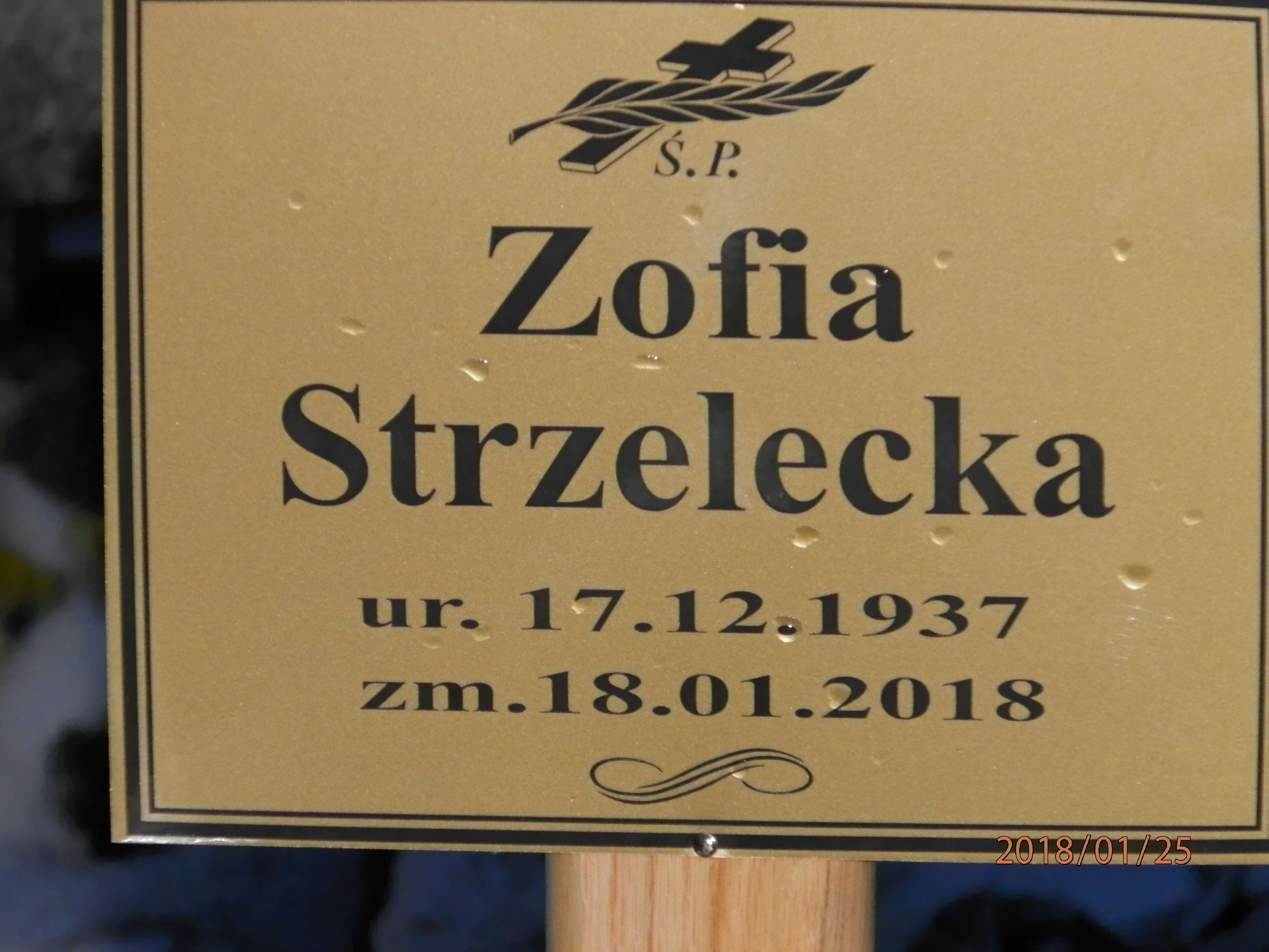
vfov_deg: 4.4
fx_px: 12281
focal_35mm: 335
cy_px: 476
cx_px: 634
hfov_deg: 5.9
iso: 400
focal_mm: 59.8
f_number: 5.6
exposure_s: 1/200
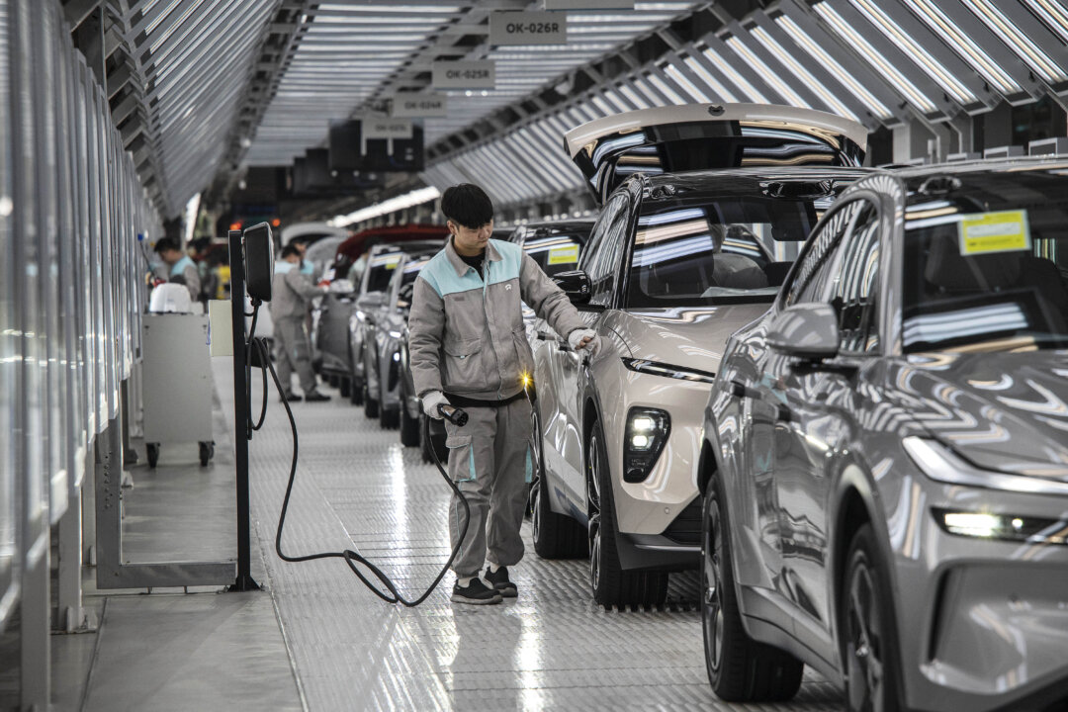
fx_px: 2077
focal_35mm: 70
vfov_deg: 19.5
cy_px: 356
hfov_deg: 28.8
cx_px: 534
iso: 2000
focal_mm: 70
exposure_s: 1/1250
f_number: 5
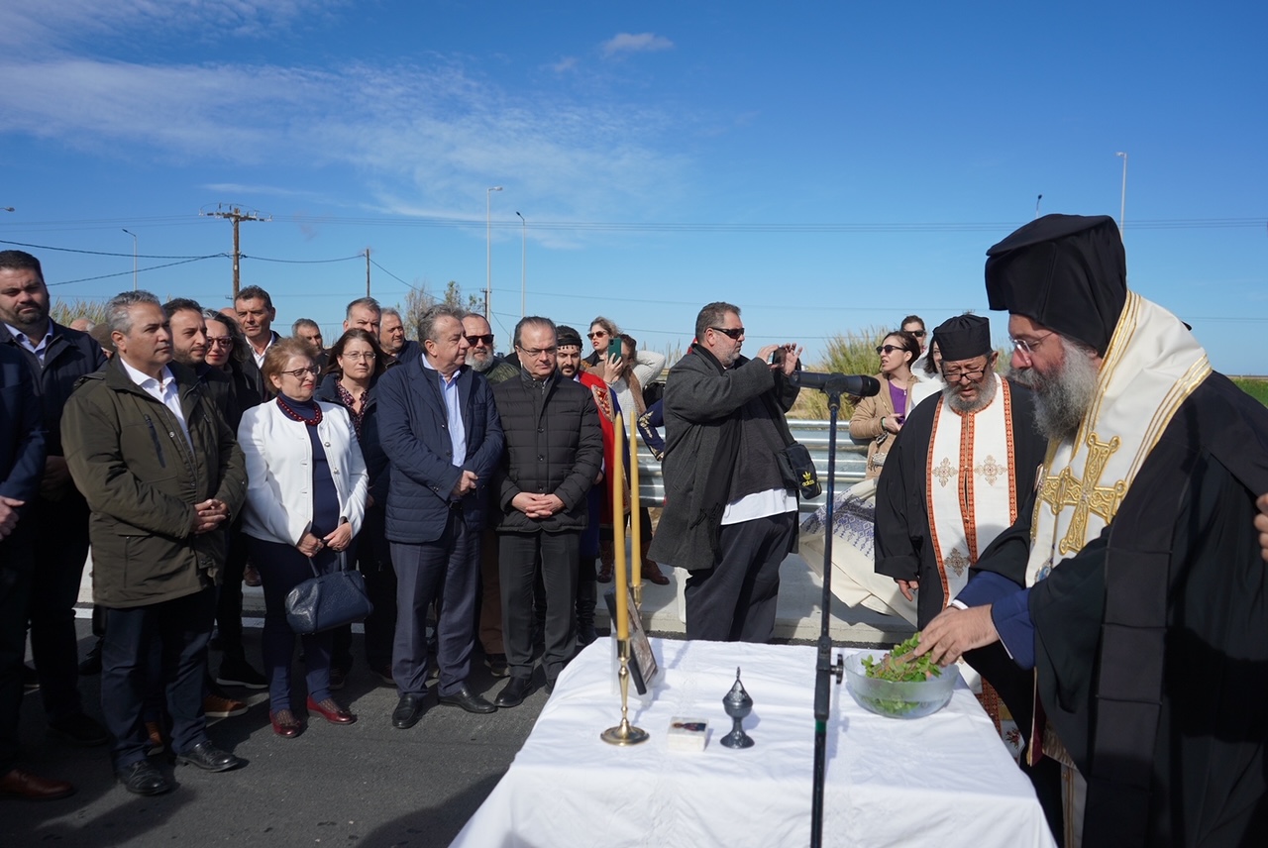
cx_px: 634
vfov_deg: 46.5
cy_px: 424
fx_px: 987
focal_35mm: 28
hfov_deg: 65.4
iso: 100
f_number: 4.5
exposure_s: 1/1250
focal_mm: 28
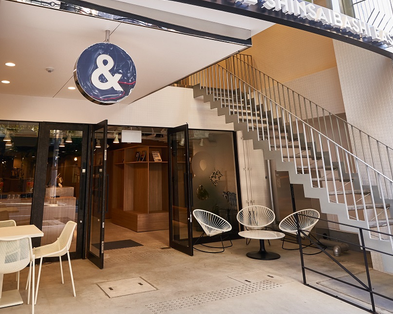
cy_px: 60
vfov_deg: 48.5
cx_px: 167
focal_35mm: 28
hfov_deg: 61.9
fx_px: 326
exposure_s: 1/60
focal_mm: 12
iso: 500
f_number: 5.6
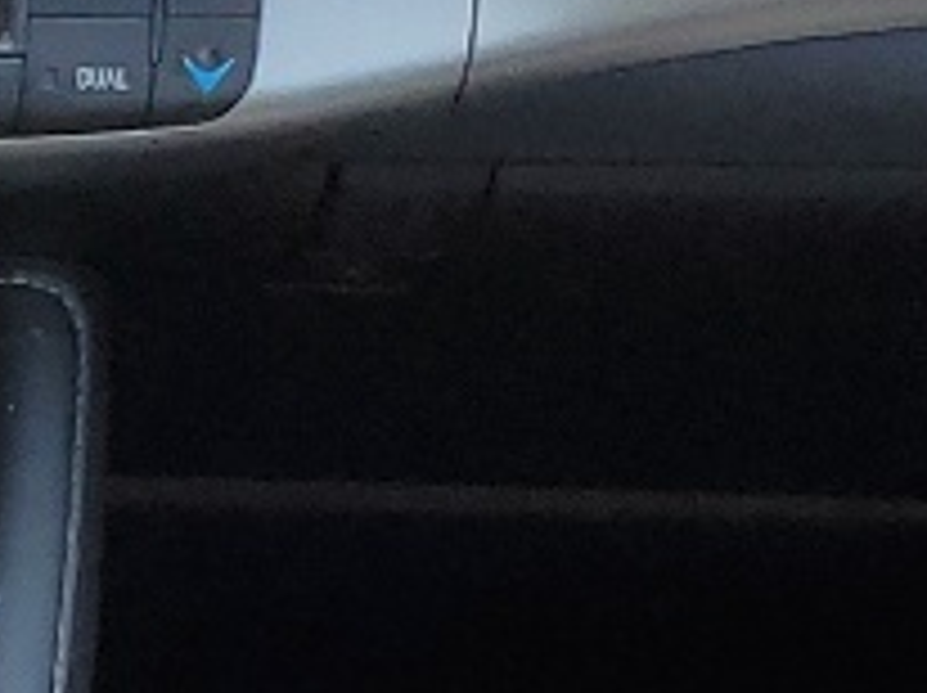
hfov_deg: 9.2
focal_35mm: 202
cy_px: 1305
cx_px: -932
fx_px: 5403
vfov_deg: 7.1
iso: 50
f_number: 1.5
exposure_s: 1/588
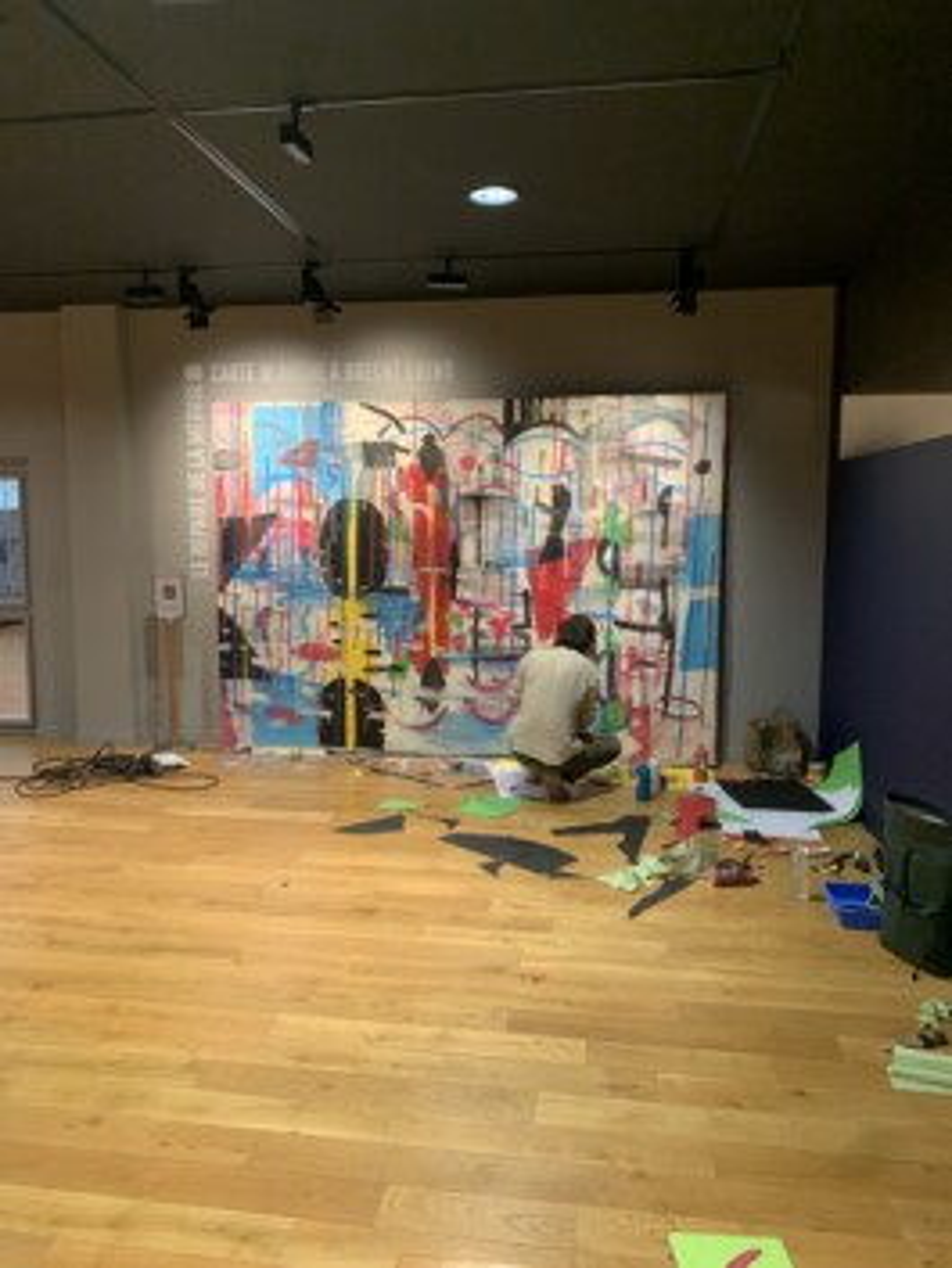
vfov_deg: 67.3
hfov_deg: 53.1
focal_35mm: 26
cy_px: 634
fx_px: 953
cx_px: 476
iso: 160
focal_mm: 4.25
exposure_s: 1/50
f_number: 1.8
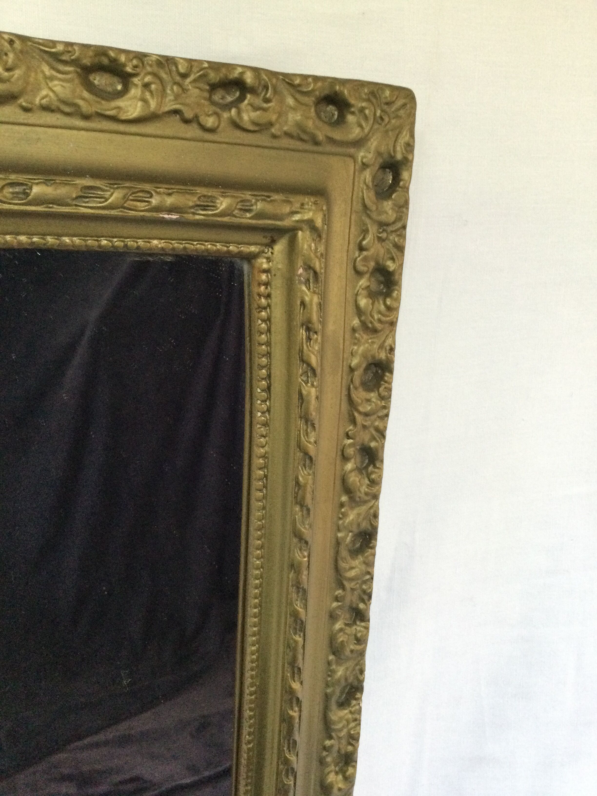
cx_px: 298
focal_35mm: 31
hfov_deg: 45.4
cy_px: 398
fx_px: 713
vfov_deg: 58.4
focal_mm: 3.3
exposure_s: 1/33
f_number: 2.4
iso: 200
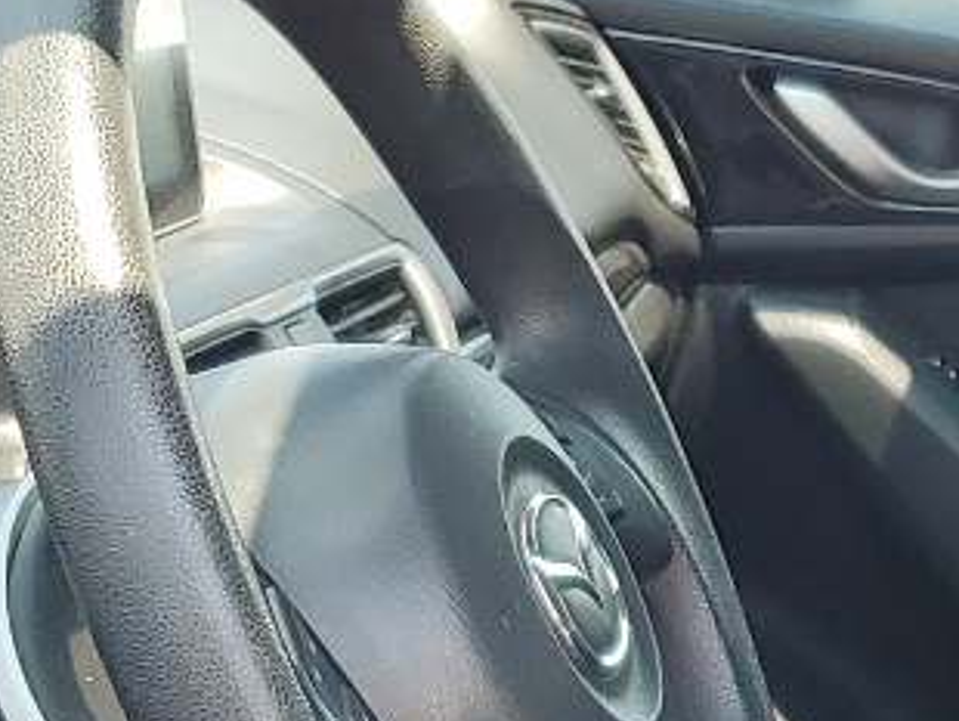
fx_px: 3715
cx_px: 1015
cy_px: 1476
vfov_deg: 10.2
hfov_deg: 14.4
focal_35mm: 134
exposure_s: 1/303
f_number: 1.5
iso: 50
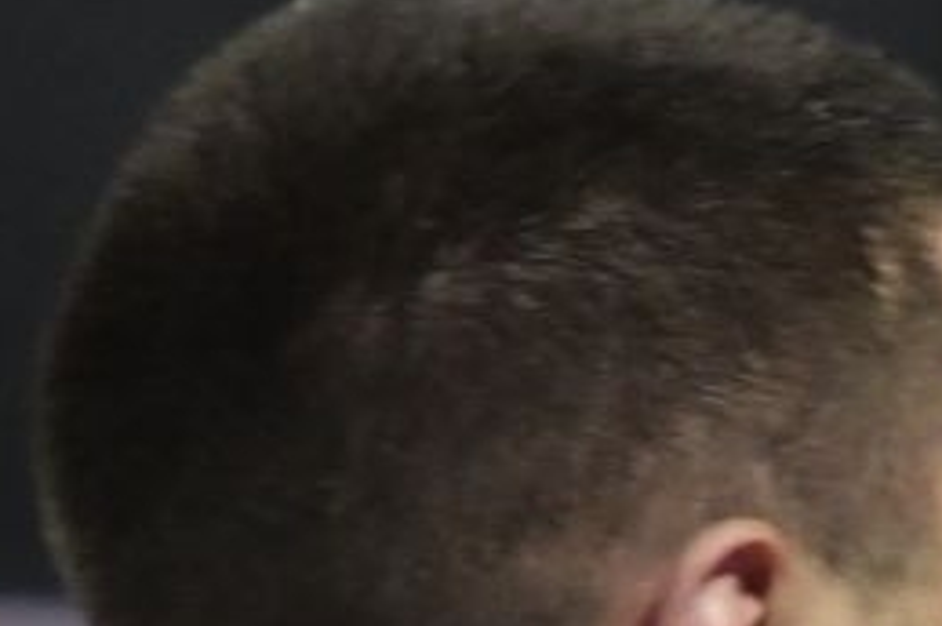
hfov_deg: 0.7
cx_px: 1931
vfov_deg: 0.5
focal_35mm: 2813
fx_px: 73514
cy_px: 1976
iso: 1250
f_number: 4
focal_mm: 270
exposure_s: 1/500
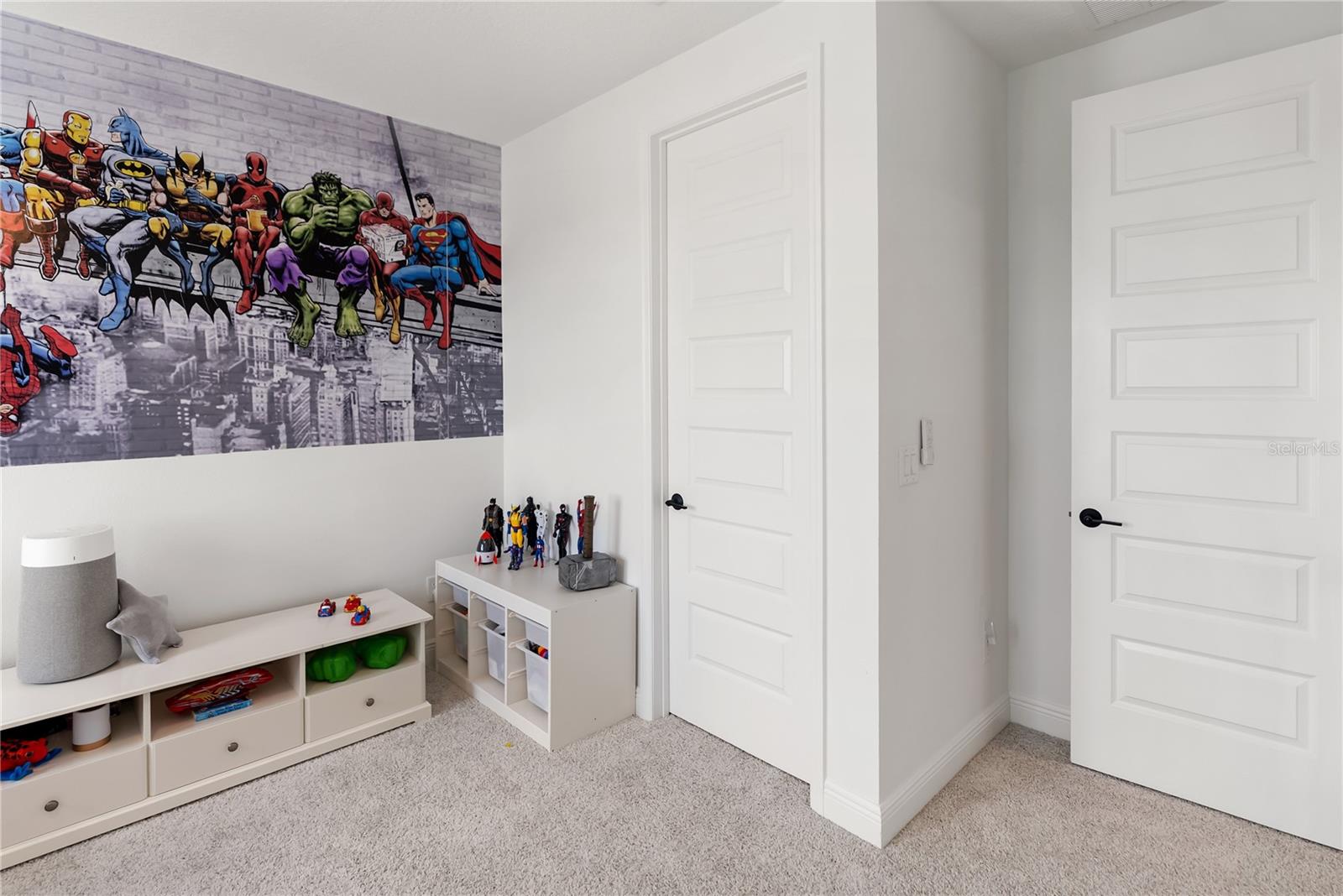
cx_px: 672
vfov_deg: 73.8
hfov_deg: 96.7
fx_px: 597
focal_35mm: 16
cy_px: 448
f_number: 2.8
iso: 200
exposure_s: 1/250
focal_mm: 16
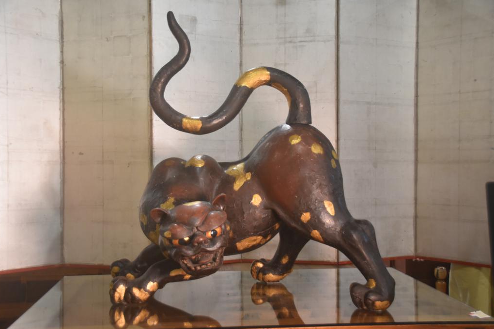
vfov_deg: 26.5
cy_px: 165
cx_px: 240
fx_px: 700
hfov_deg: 38.9
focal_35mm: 51
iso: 900
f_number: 4.2
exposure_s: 1/60
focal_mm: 32
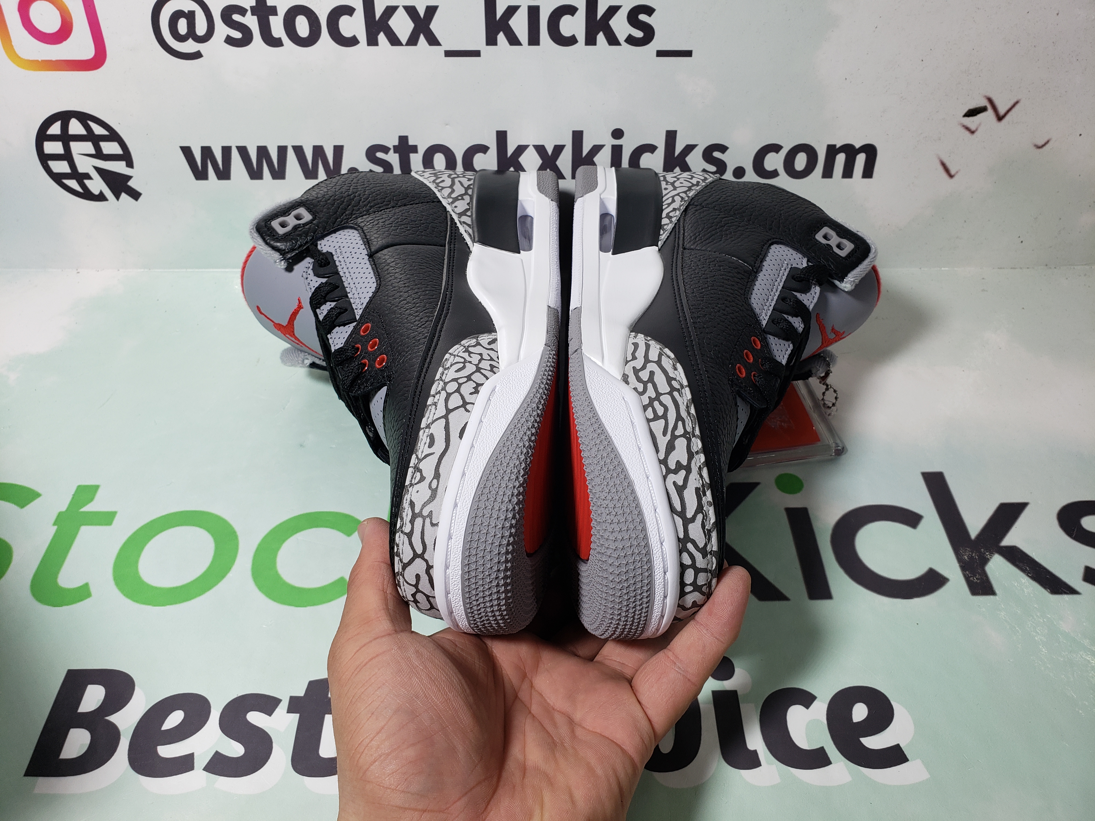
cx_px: 548
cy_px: 410
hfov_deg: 67.3
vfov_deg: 53.1
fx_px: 822
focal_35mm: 26
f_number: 2.4
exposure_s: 1/188
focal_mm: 4.3
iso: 50
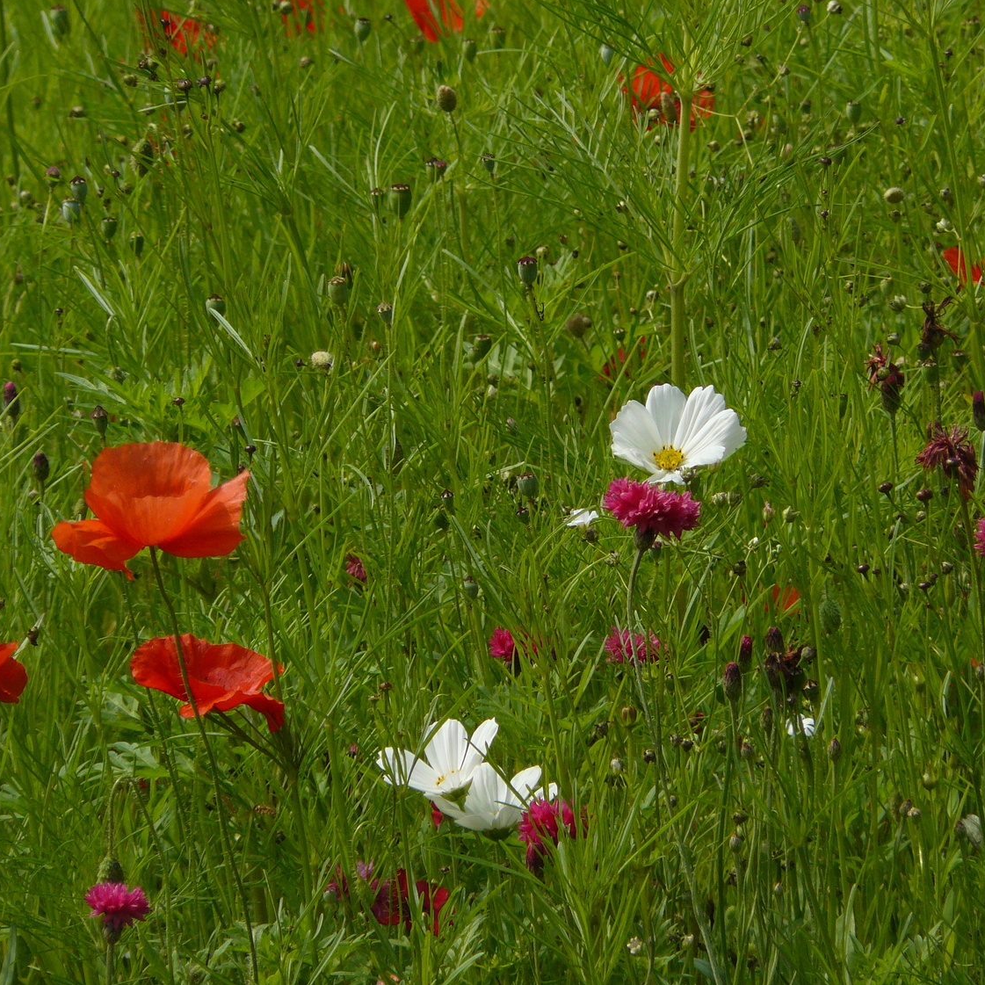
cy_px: 492
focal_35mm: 511
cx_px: 569
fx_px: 16451
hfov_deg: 3.4
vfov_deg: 3.4
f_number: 5.6
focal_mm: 72
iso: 100
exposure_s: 1/400
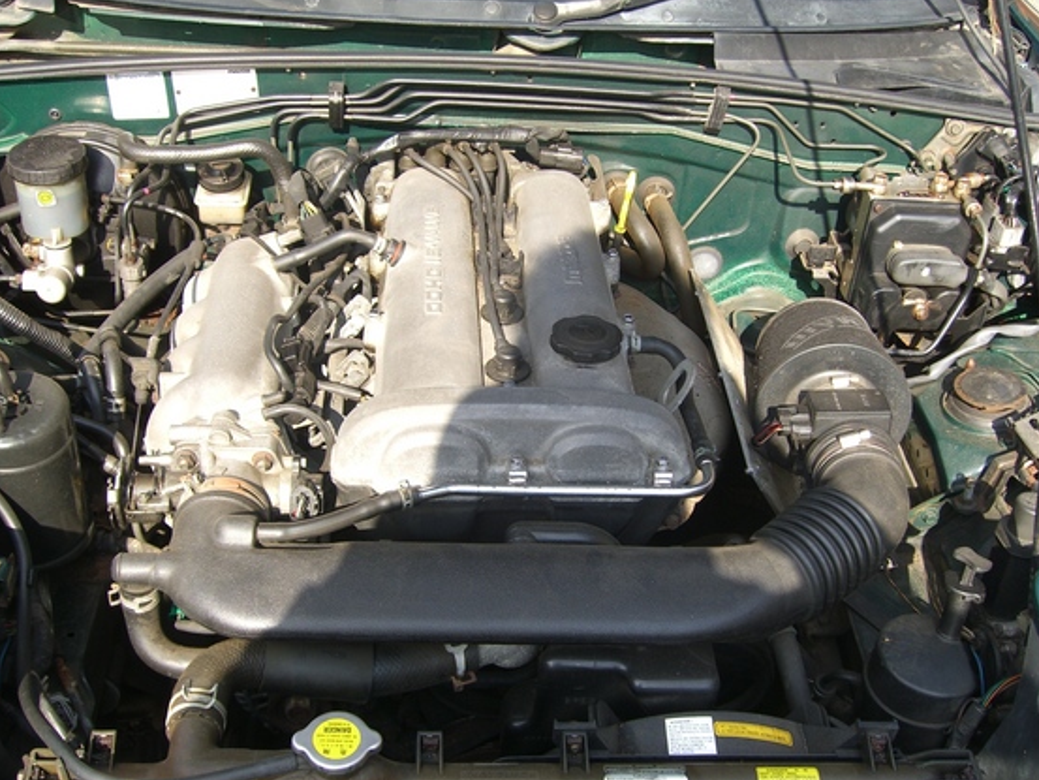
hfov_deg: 42.9
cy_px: 417
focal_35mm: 44
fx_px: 1321
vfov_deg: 32.9
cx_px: 522
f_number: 4
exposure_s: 1/160
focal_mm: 7.9
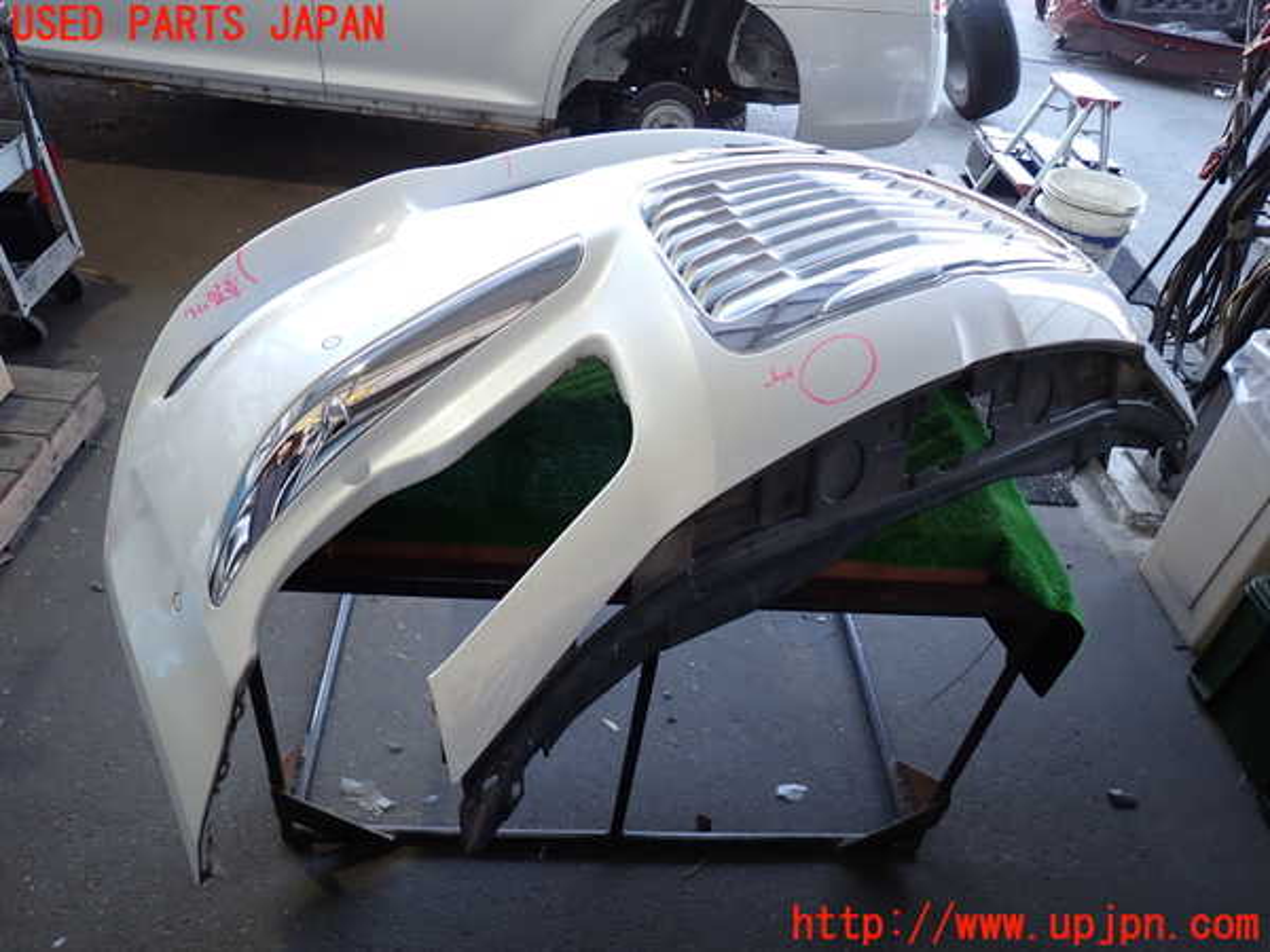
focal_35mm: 25
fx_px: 917
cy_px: 476
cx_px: 635
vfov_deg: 54.9
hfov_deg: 69.4
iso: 160
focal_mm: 4.5
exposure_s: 1/60
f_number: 2
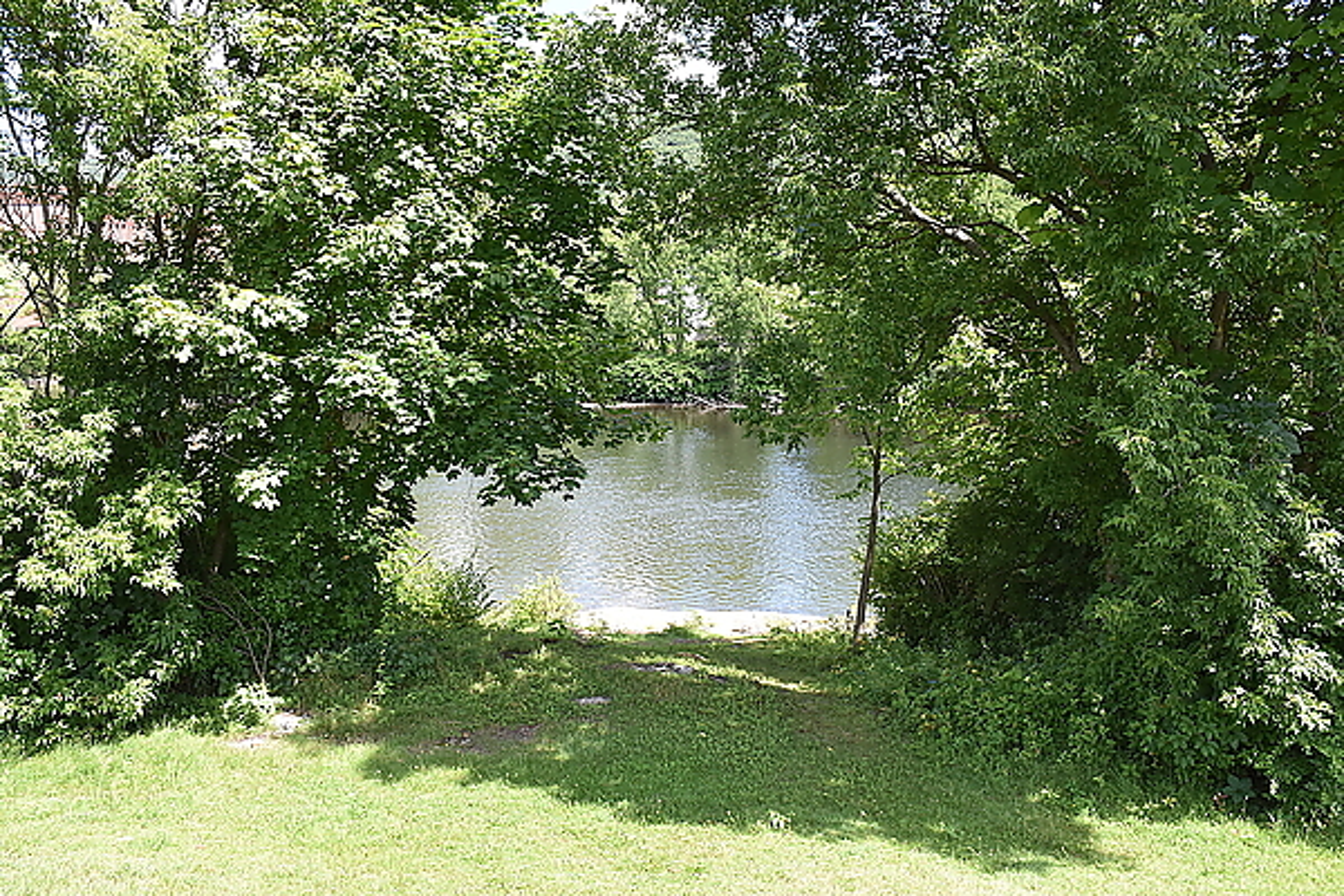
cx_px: 672
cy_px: 448
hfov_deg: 55.1
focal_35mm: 34
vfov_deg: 38.4
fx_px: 1288
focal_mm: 23
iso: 720
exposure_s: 1/500
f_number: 8
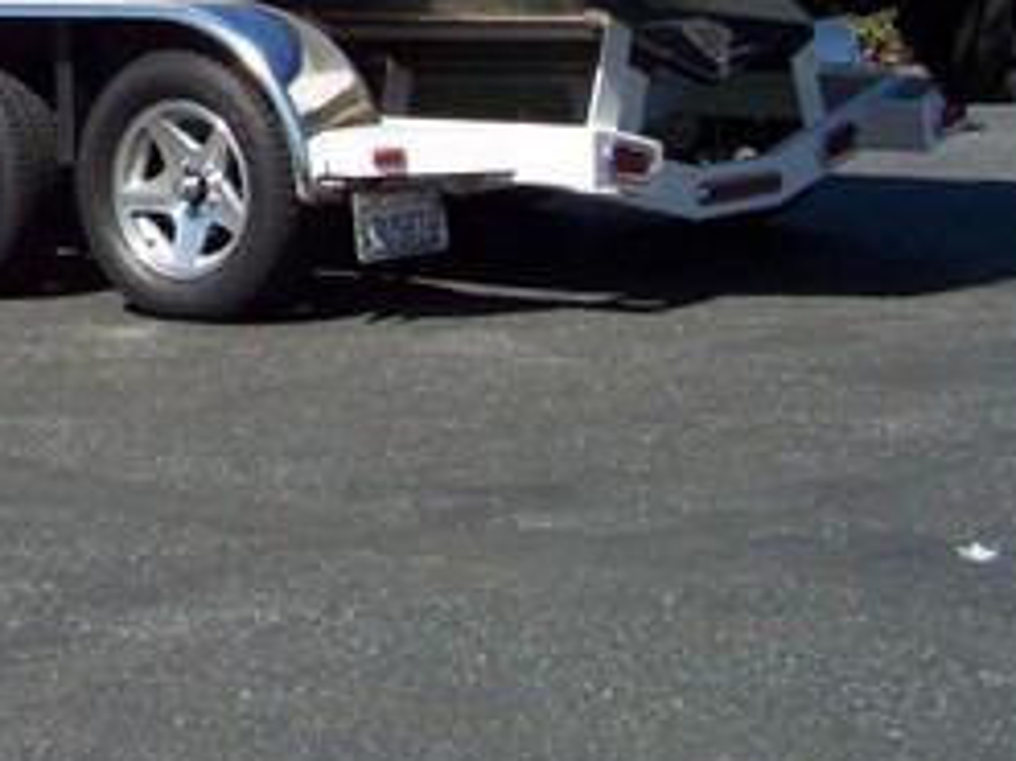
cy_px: -76
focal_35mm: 102
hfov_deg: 18.3
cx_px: -181
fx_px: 2992
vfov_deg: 14.2
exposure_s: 1/500
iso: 72
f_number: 4
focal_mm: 5.85
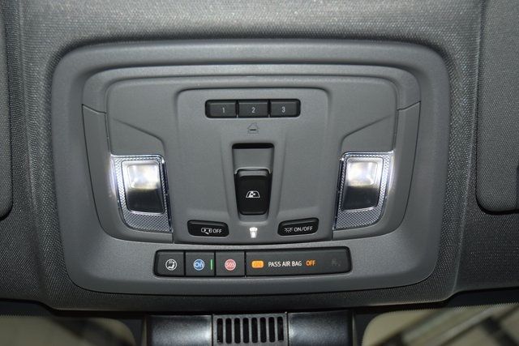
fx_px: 584
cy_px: 173
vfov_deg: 33.0
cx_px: 260
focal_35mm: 40
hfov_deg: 47.9
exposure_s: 1/50
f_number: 3.8
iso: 560
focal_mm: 27
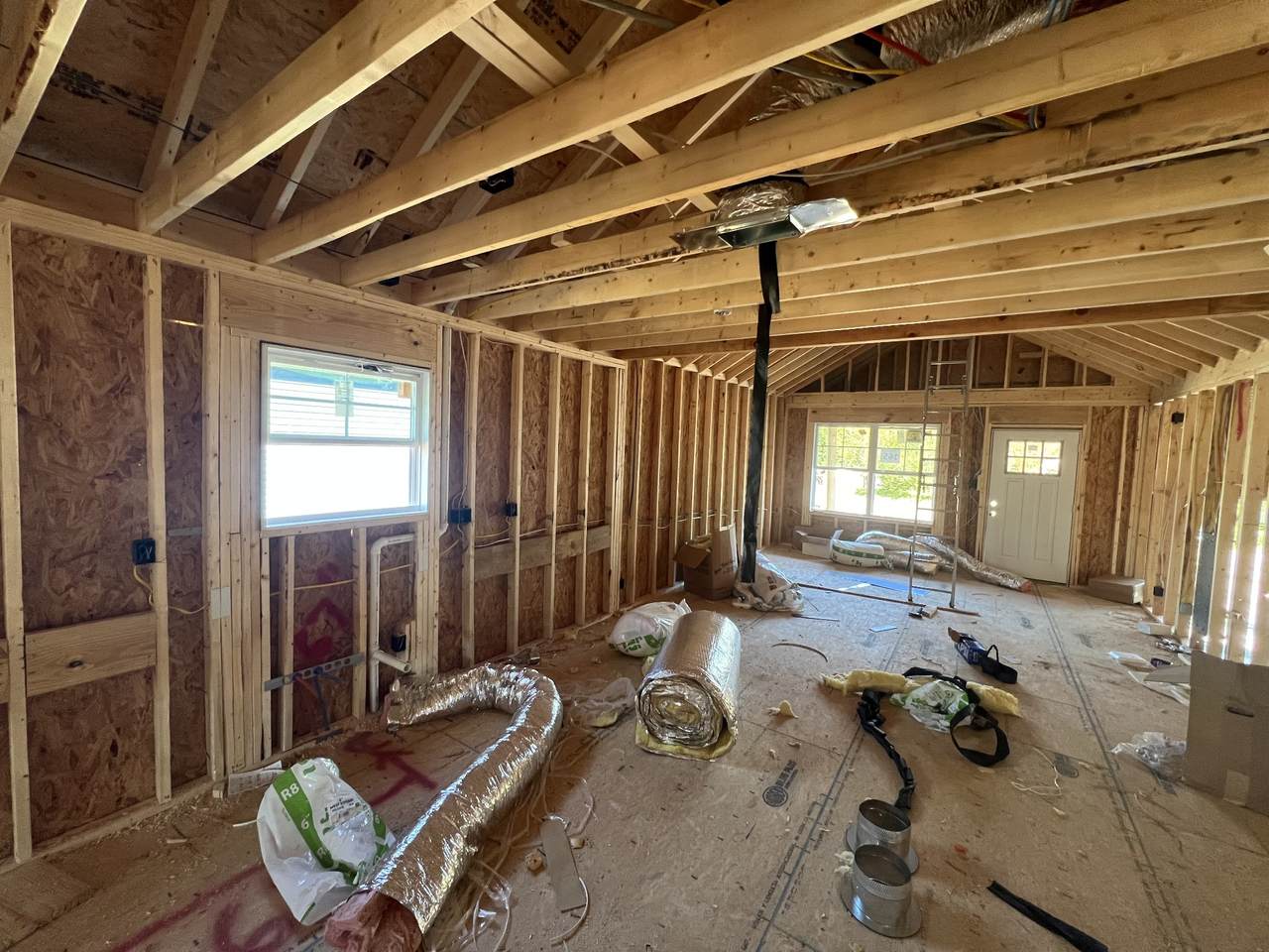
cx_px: 634
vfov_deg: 89.9
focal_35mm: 13
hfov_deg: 106.2
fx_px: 477
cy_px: 476
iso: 250
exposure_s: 1/89
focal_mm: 1.57
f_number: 1.8
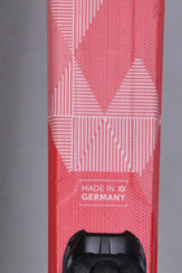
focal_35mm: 337
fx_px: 2556
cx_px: 14
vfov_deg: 6.1
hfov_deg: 4.1
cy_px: 116
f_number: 9.5
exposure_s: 1/125
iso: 3200
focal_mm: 105
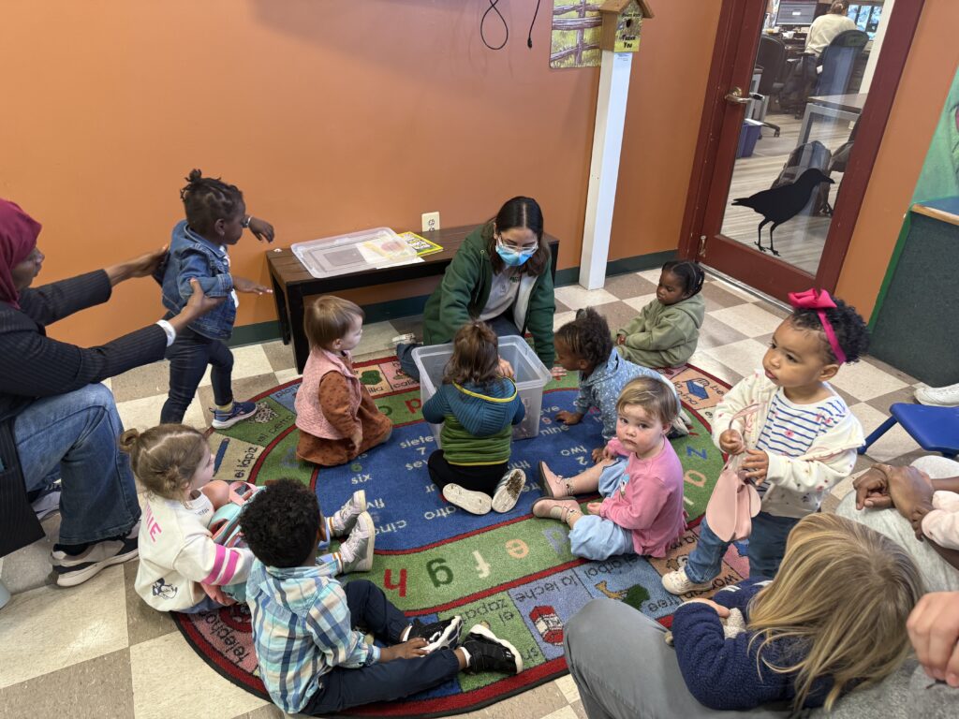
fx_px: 665
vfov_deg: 56.8
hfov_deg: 71.6
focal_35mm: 24
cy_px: 360
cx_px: 480
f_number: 1.78
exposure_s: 1/60
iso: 160
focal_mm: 6.76
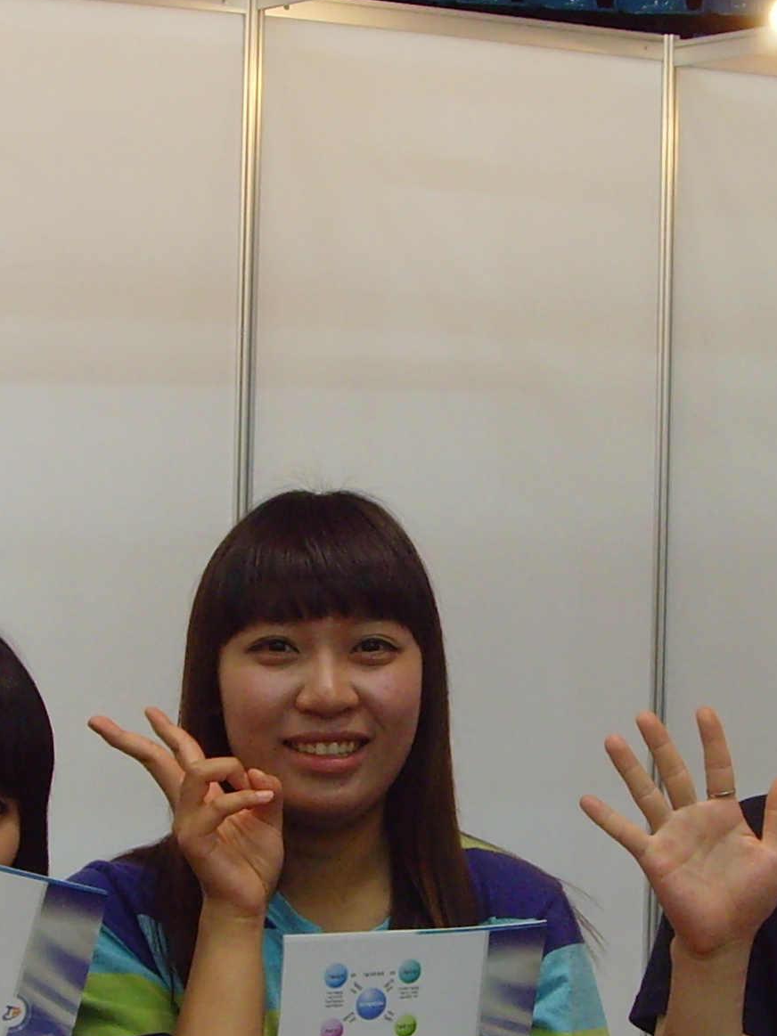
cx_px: 298
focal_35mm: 103
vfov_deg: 19.0
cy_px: 730
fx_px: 3083
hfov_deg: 14.4
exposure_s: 1/45
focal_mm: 6.6
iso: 160
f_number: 3.5
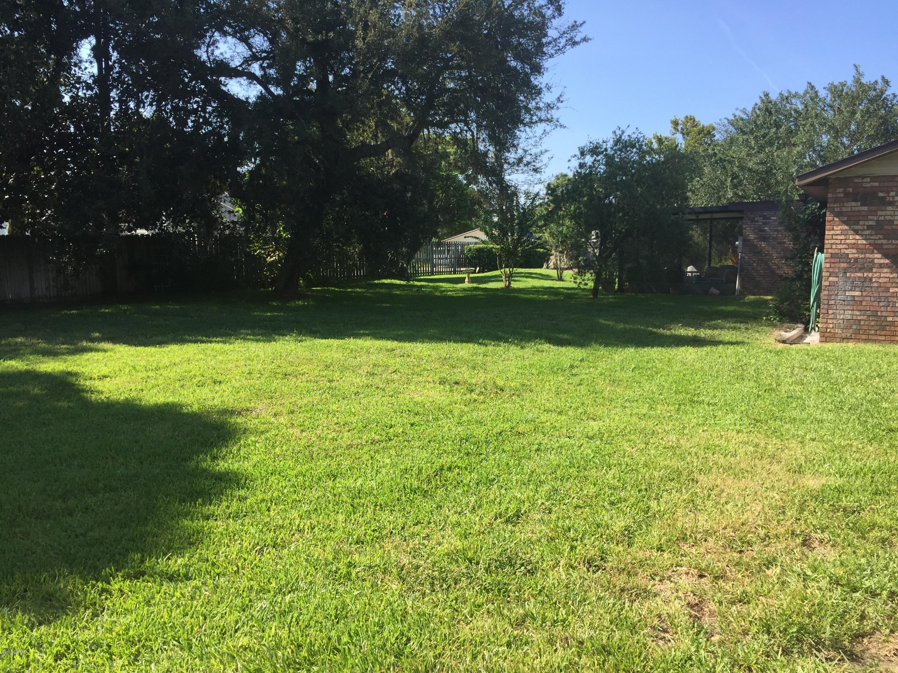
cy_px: 336
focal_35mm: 29
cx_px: 449
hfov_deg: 61.7
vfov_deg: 48.2
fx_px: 752
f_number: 2.2
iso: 32
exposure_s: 1/942
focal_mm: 4.15
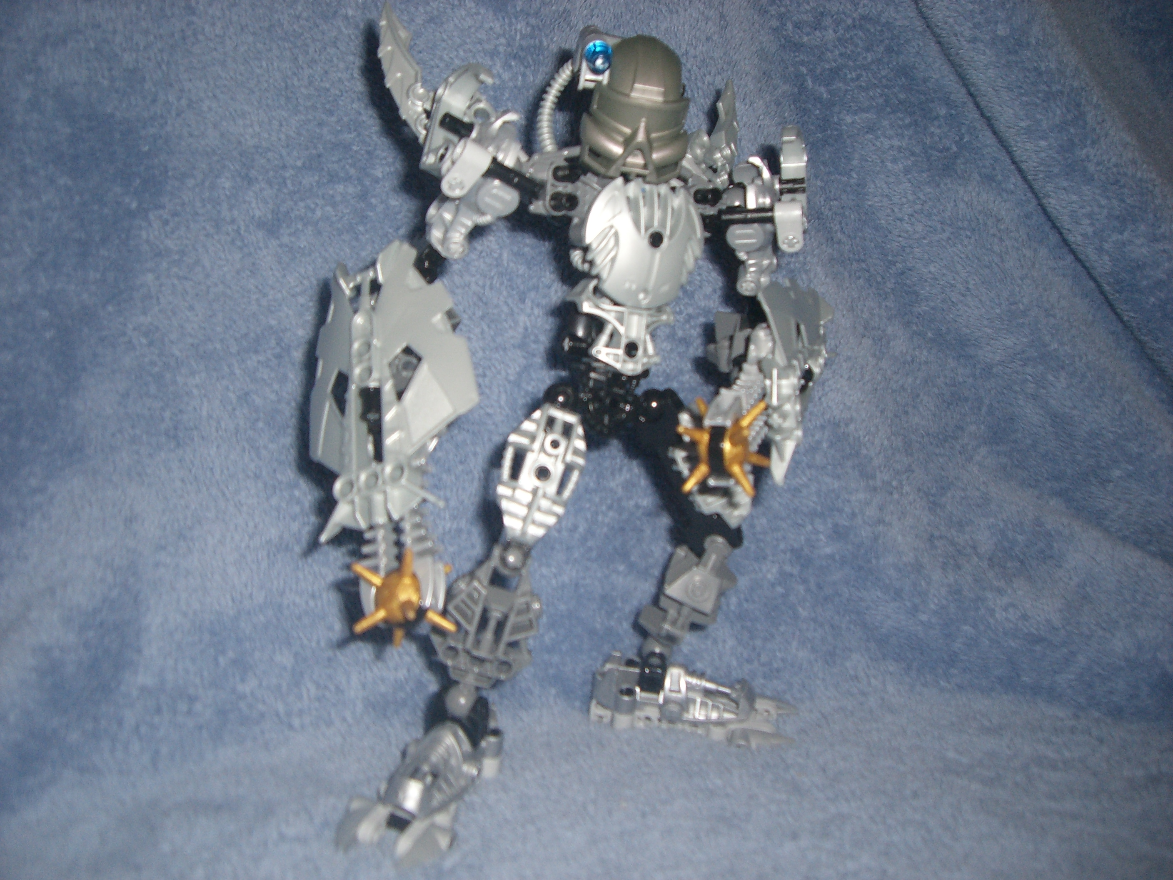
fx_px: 1288
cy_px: 440
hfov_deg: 49.0
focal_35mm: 38
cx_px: 586
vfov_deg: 37.7
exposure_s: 1/60
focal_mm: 6.2
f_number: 2.7
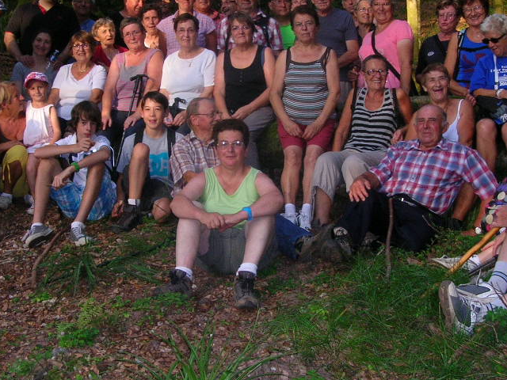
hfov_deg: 34.3
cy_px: 176
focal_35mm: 56
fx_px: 820
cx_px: 264
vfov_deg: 26.1
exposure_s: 1/60.1
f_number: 2.8
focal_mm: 5.8
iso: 93
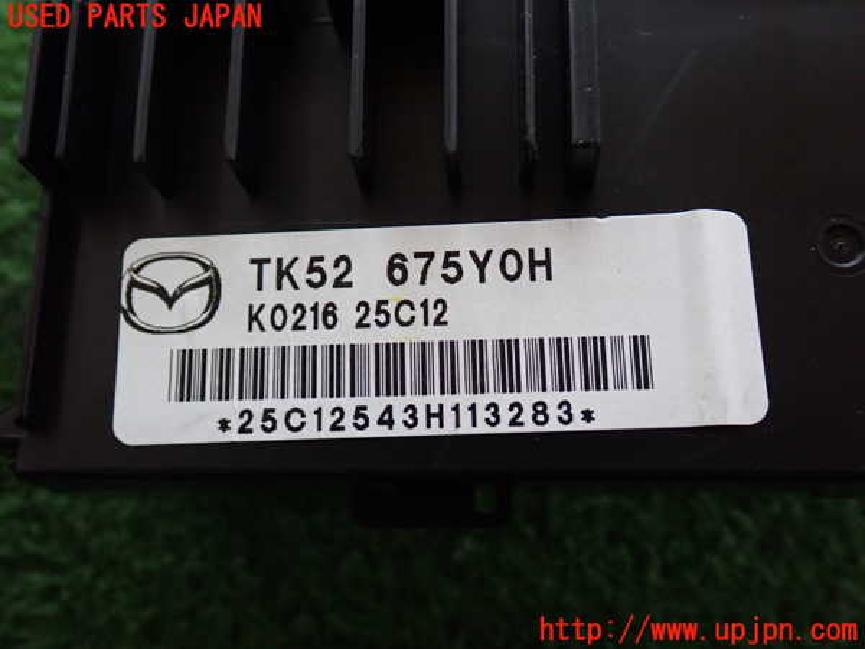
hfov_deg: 49.0
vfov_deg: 37.7
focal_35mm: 38
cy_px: 324
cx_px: 432
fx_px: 950
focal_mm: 6.83
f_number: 2.7
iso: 800
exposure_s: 1/40
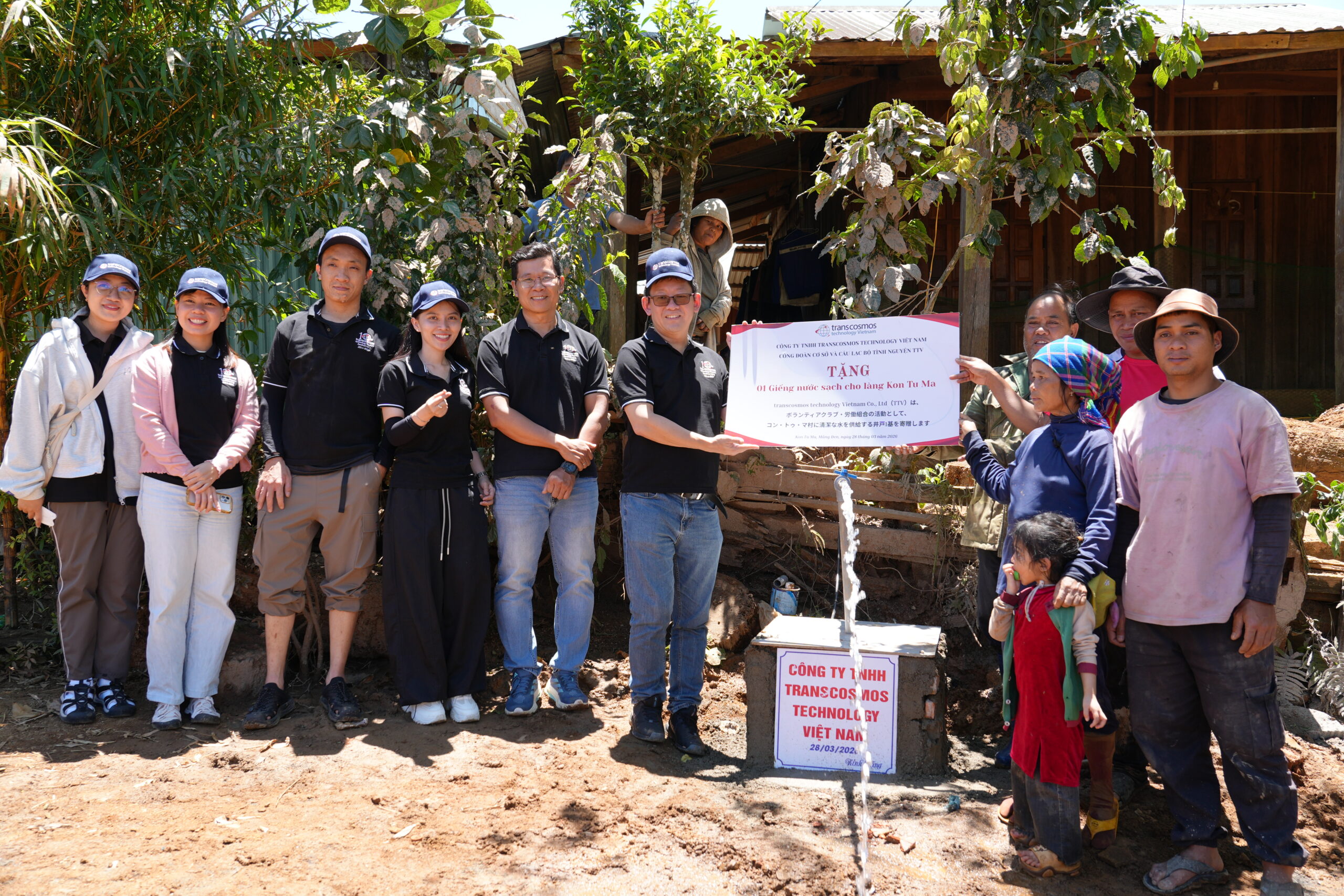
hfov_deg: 51.3
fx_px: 1400
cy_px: 448
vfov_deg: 35.5
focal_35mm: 38
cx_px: 672
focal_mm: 25
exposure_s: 1/200
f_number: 4
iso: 100
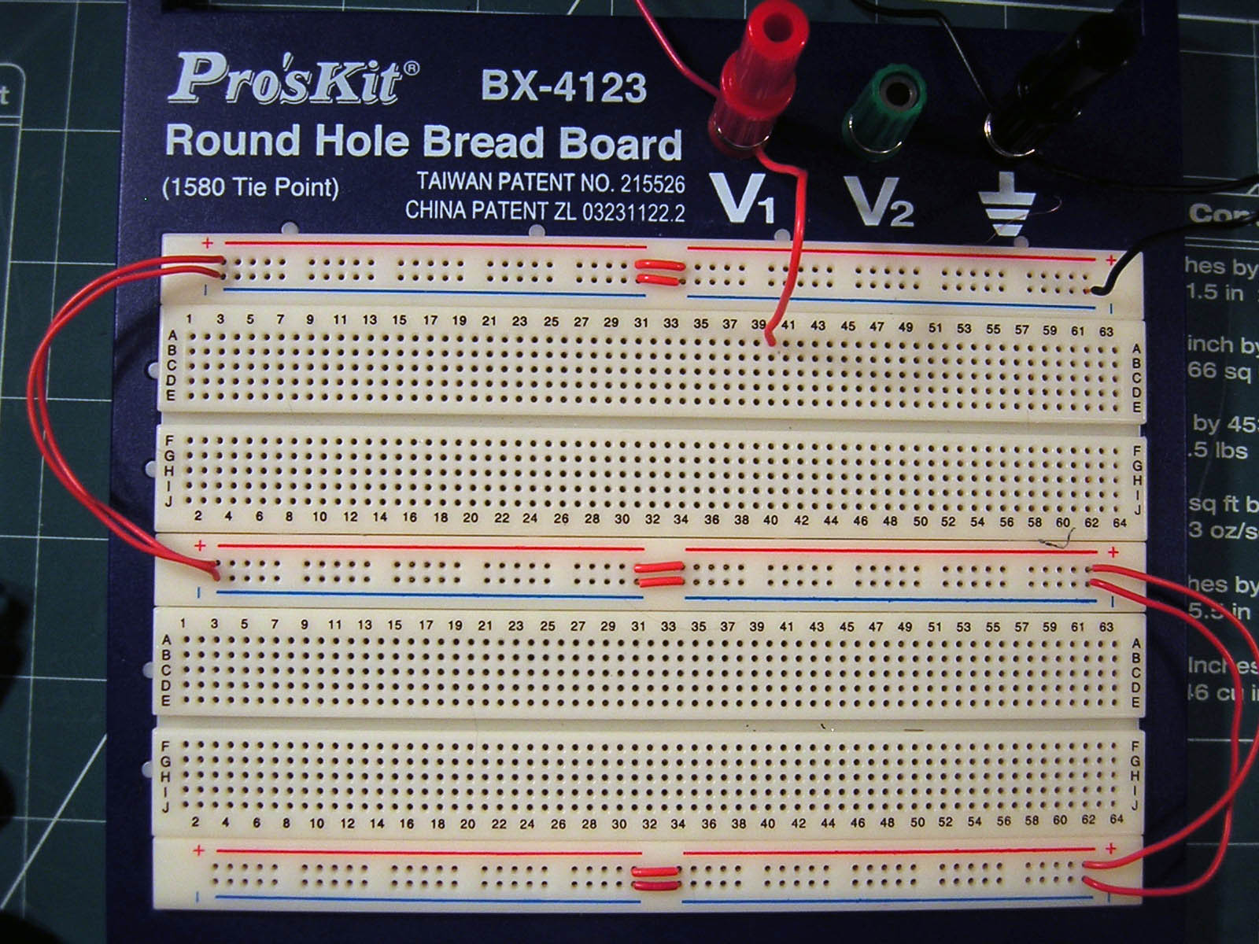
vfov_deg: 39.7
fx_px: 1309
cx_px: 630
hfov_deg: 51.4
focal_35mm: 36
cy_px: 472
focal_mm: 4.7
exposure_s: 1/18.7
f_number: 2.6
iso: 100
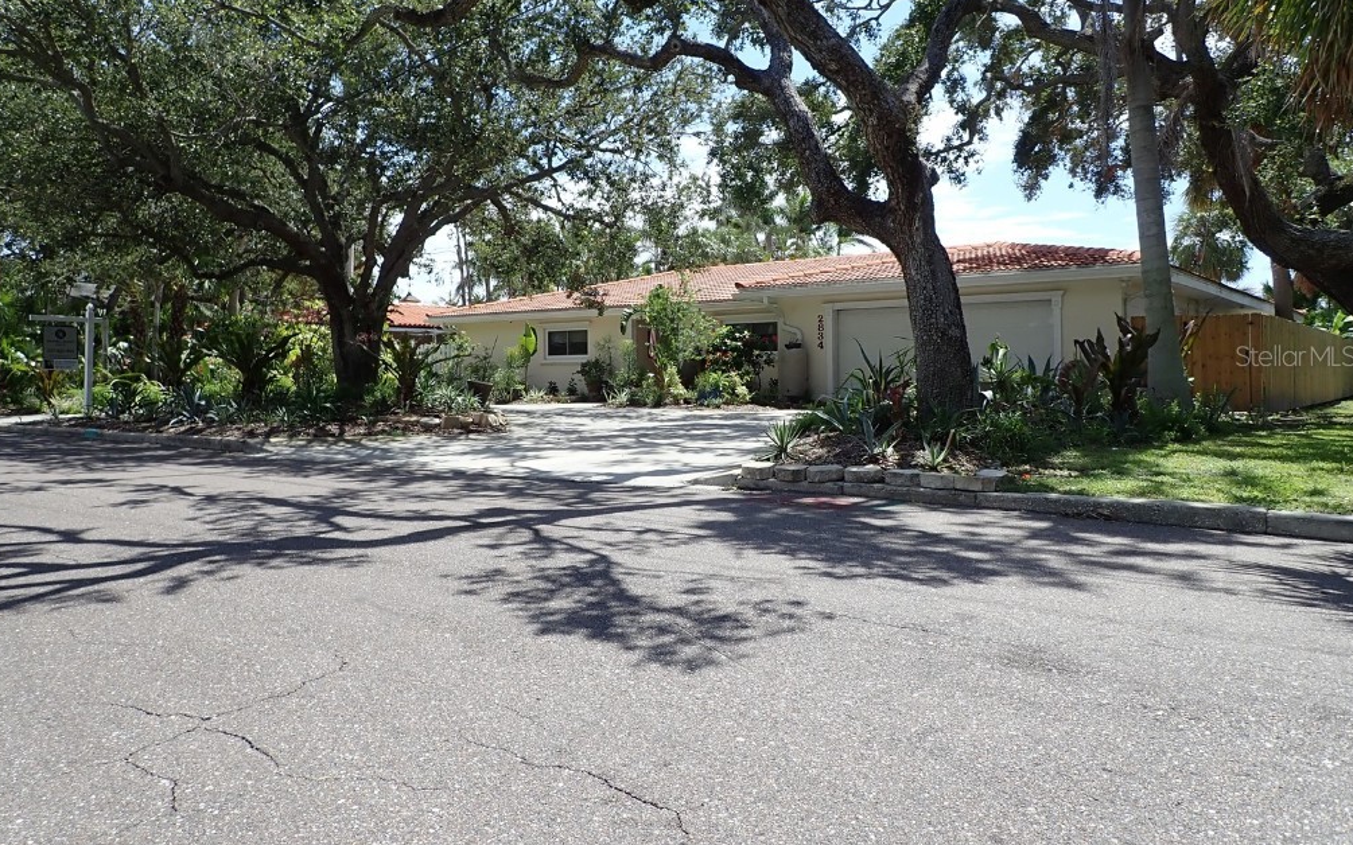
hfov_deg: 68.4
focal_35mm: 27
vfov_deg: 45.9
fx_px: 996
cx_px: 673
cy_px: 355
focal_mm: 4.5
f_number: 2.8
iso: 100
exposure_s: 1/800
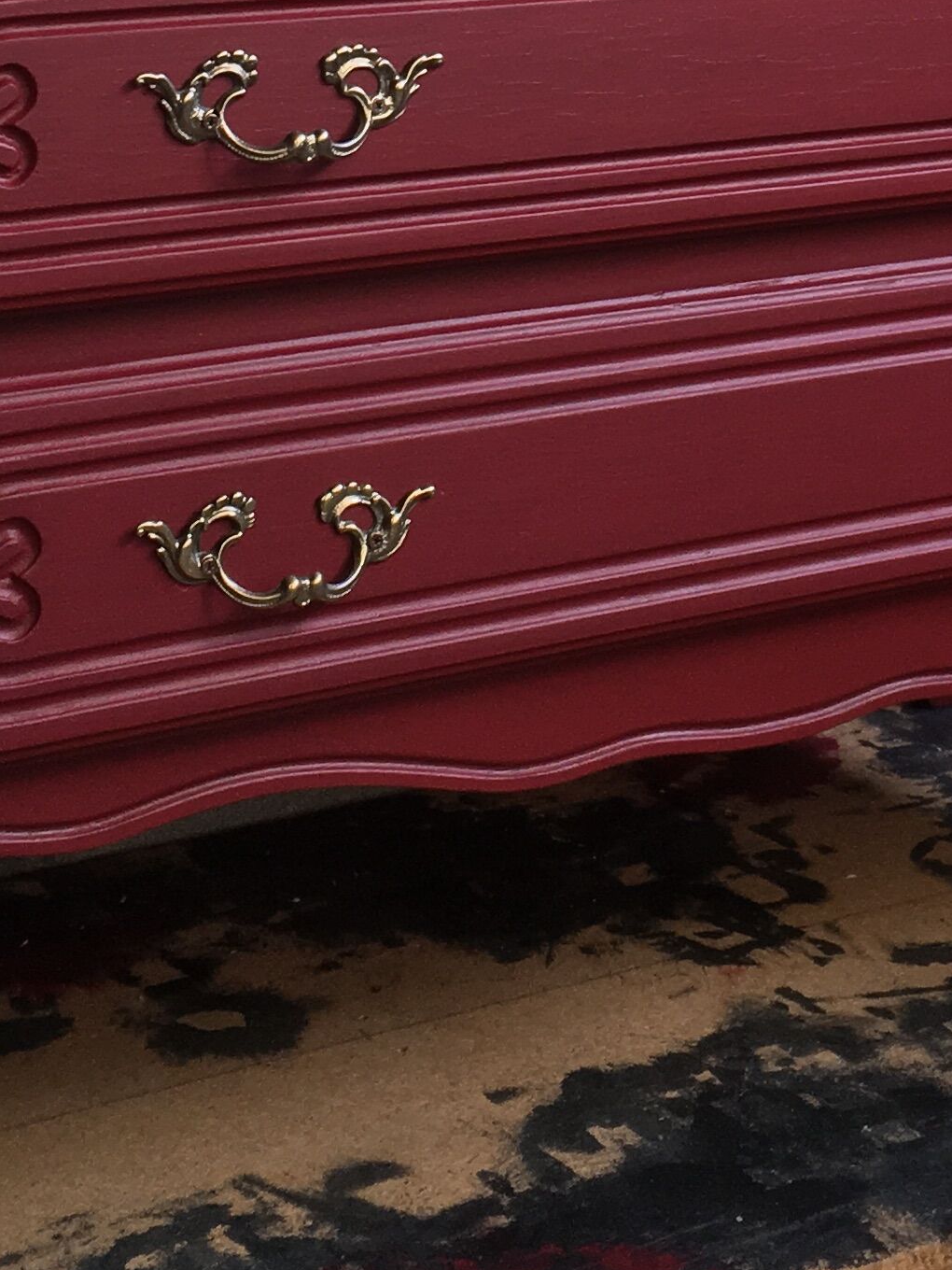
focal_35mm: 86
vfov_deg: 21.5
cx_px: 499
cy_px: -155
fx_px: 3154
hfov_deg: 17.2
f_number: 2.2
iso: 32
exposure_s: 1/50
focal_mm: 4.15
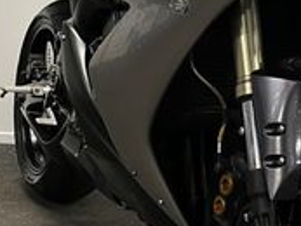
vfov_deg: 15.3
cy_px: 45
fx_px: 835
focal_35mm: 96
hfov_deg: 20.1
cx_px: 254
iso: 80
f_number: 1.6
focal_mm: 5.1
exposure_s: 1/50
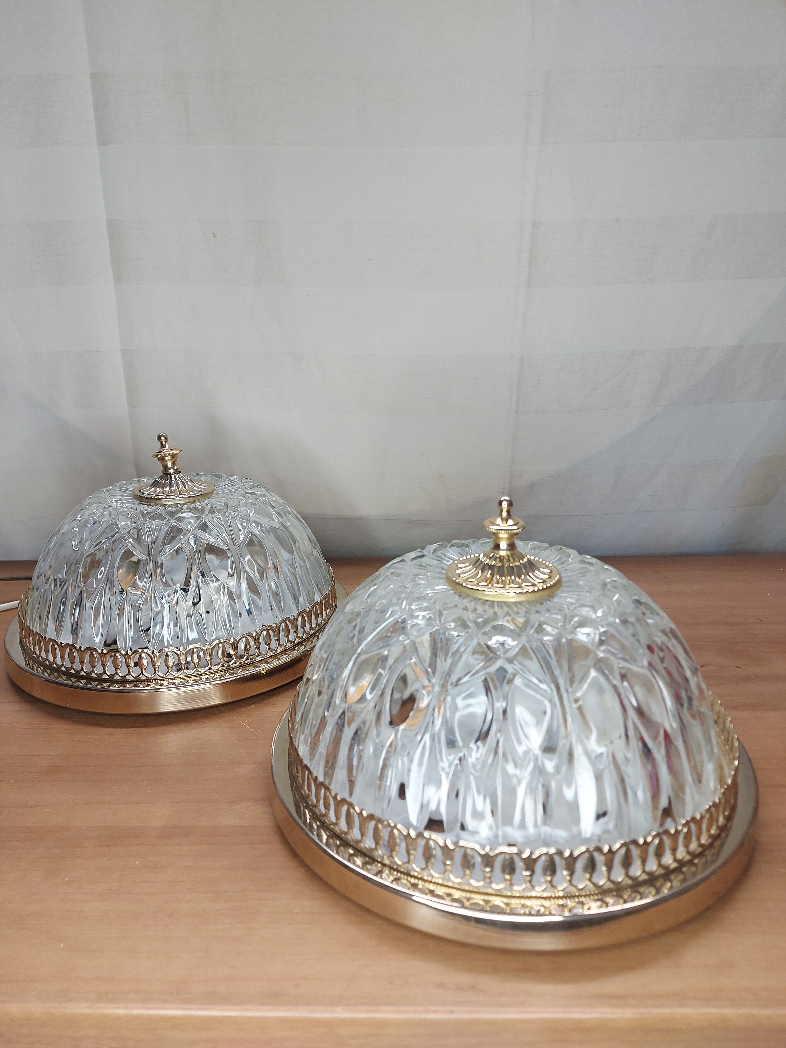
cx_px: 393
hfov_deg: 56.8
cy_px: 524
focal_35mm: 24
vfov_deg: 71.6
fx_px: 727
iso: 125
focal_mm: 5.23
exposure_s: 1/50
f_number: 1.8
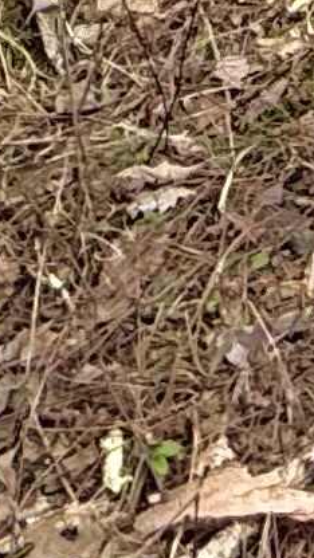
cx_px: 1035
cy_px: -1131
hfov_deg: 7.1
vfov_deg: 10.3
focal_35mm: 148
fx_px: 2191
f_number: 2.2
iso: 64
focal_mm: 2.22
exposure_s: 1/602
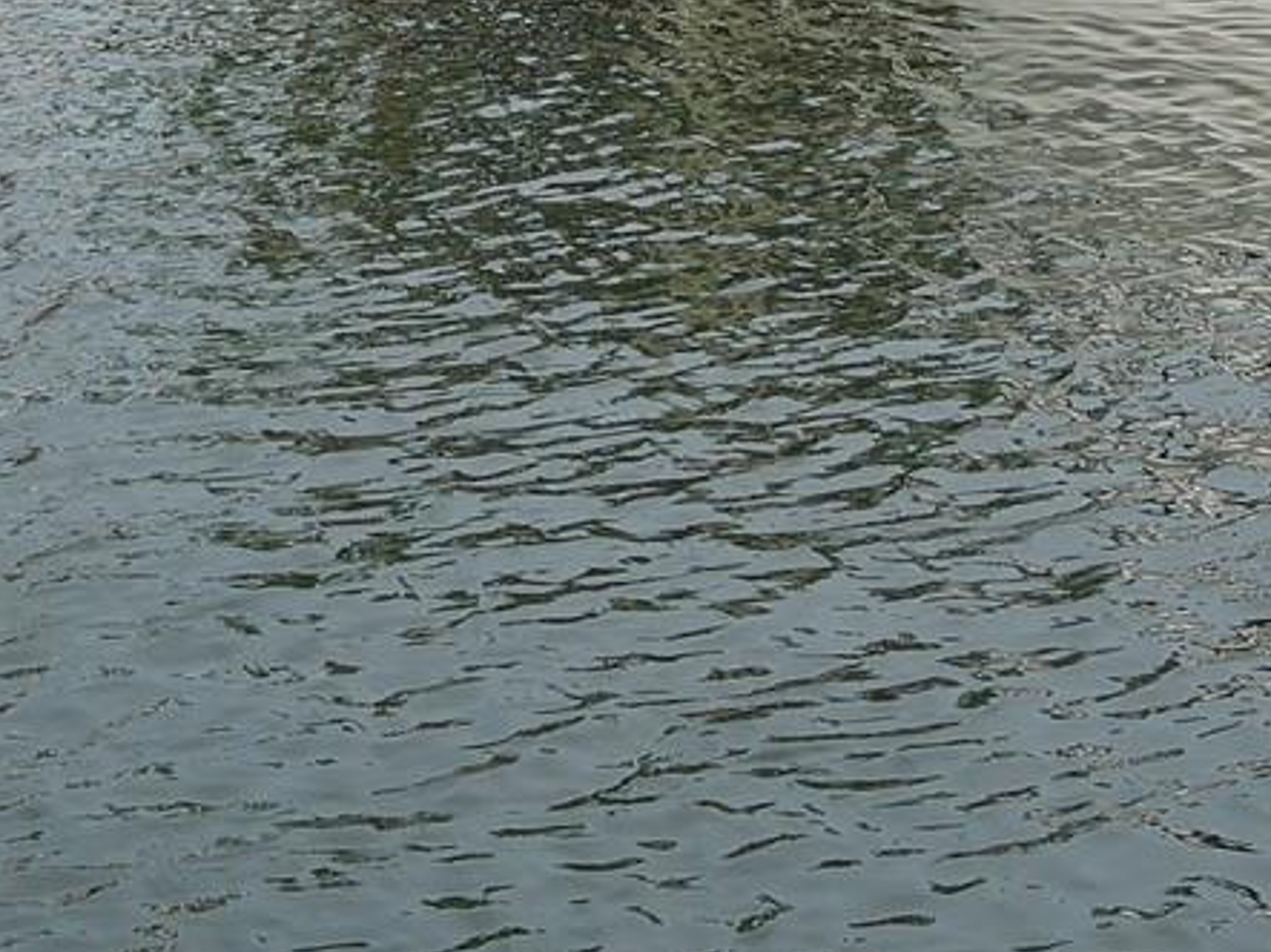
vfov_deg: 12.4
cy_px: -588
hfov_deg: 17.5
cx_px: 407
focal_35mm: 112
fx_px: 4111
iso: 80
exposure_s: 1/320
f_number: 3.2
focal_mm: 6.6
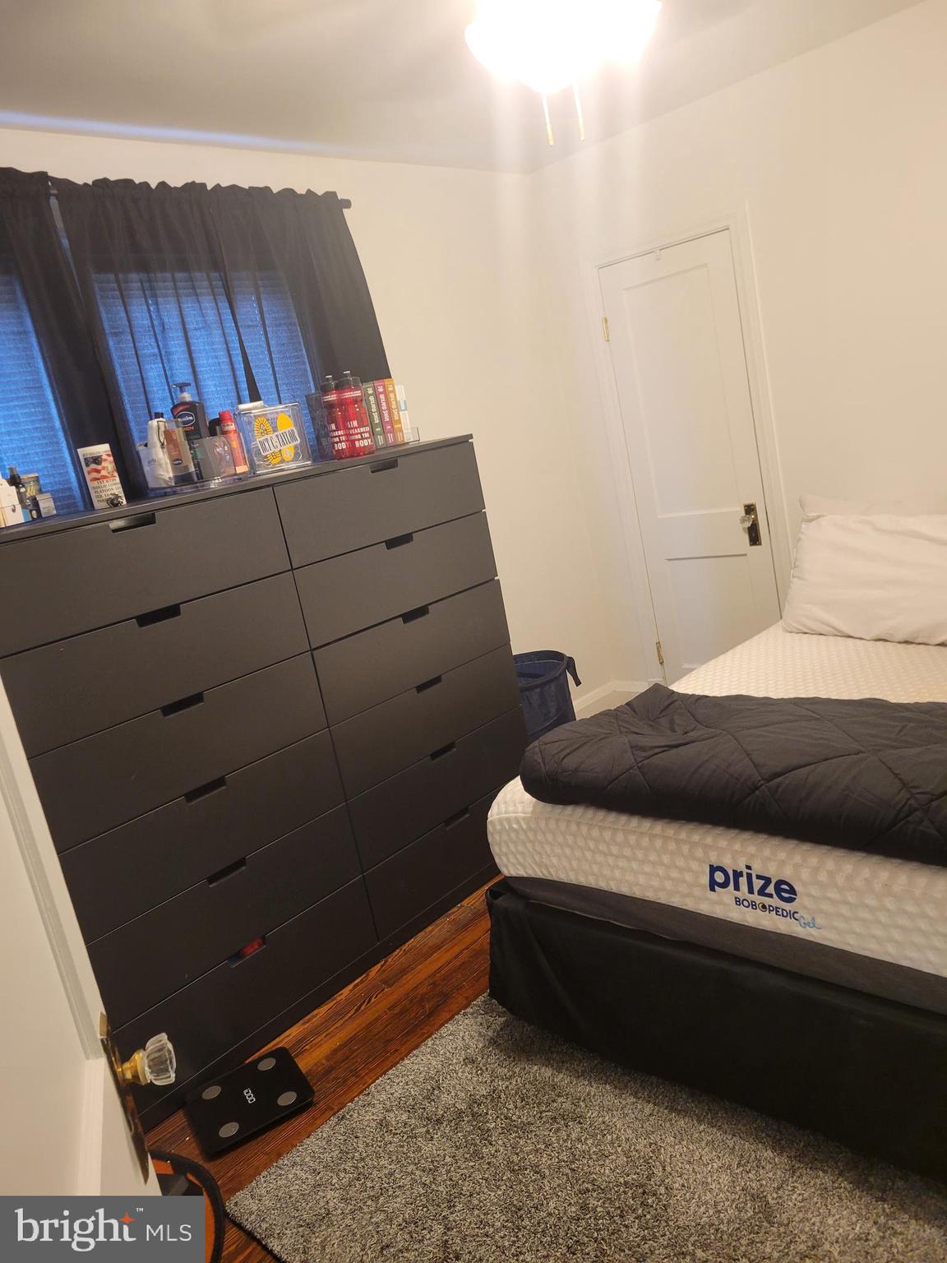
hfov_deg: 53.1
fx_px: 948
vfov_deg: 67.3
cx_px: 474
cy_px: 632
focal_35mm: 26
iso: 160
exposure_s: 1/40
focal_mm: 5.4
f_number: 1.8
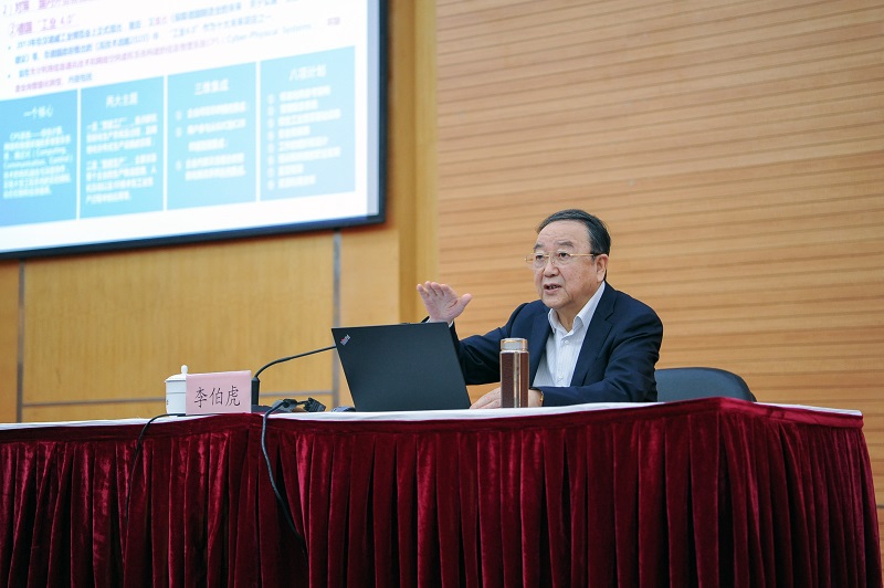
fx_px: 1717
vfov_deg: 19.4
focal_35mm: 70
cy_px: 294
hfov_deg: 28.9
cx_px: 442
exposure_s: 1/100
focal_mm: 70
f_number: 2.8
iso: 2000
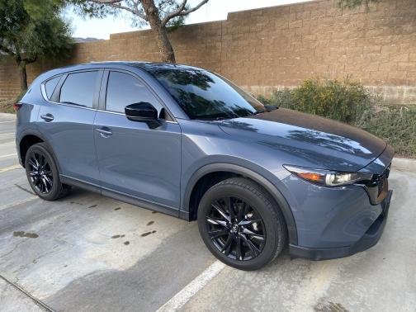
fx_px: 312
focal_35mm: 26
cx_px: 208
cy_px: 156
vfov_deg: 53.1
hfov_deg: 67.3
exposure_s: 1/121
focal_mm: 4.25
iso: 50
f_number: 1.8
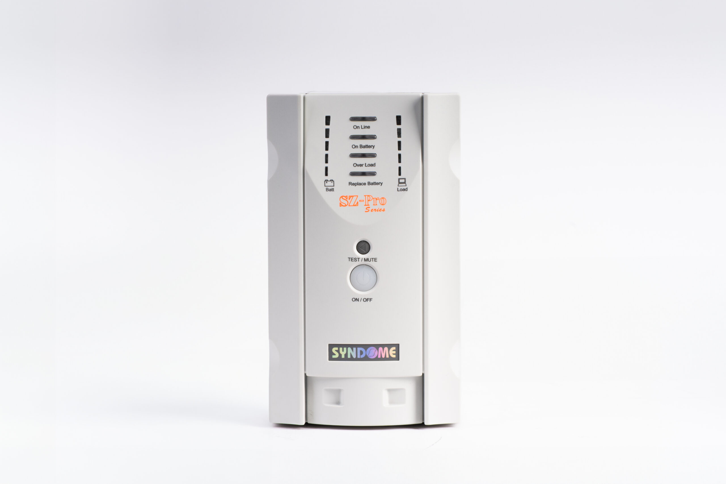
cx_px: 363
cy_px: 242
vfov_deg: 16.1
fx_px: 1714
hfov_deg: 23.9
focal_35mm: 85
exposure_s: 1/200
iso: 320
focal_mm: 85
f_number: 16
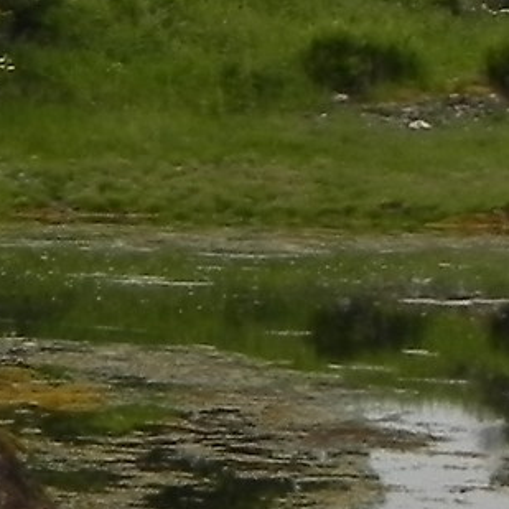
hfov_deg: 5.0
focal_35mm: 316
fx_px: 5257
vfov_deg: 5.5
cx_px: -1408
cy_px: -300
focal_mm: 8.2
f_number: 4
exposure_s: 1/100
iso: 160
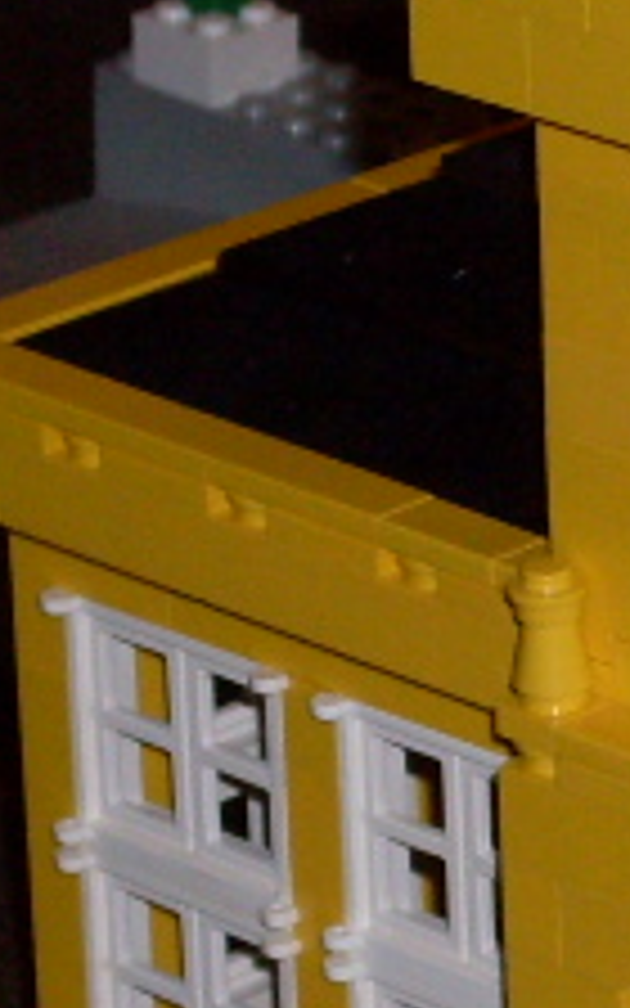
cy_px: 724
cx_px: 1881
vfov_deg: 5.3
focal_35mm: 393
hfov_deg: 3.3
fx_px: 10796
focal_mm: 13.5
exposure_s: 1/60
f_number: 4
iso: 100
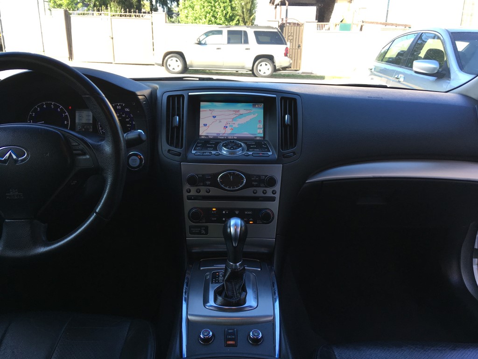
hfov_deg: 61.7
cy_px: 180
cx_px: 239
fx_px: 400
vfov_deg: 48.2
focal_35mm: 29
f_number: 2.2
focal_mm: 4.15
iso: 32
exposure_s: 1/120
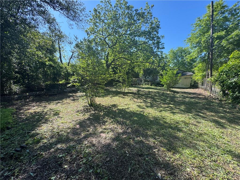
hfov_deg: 102.1
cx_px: 120
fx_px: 97
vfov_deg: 85.7
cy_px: 90
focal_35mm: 14
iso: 40
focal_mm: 2.22
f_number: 2.2
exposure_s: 1/397
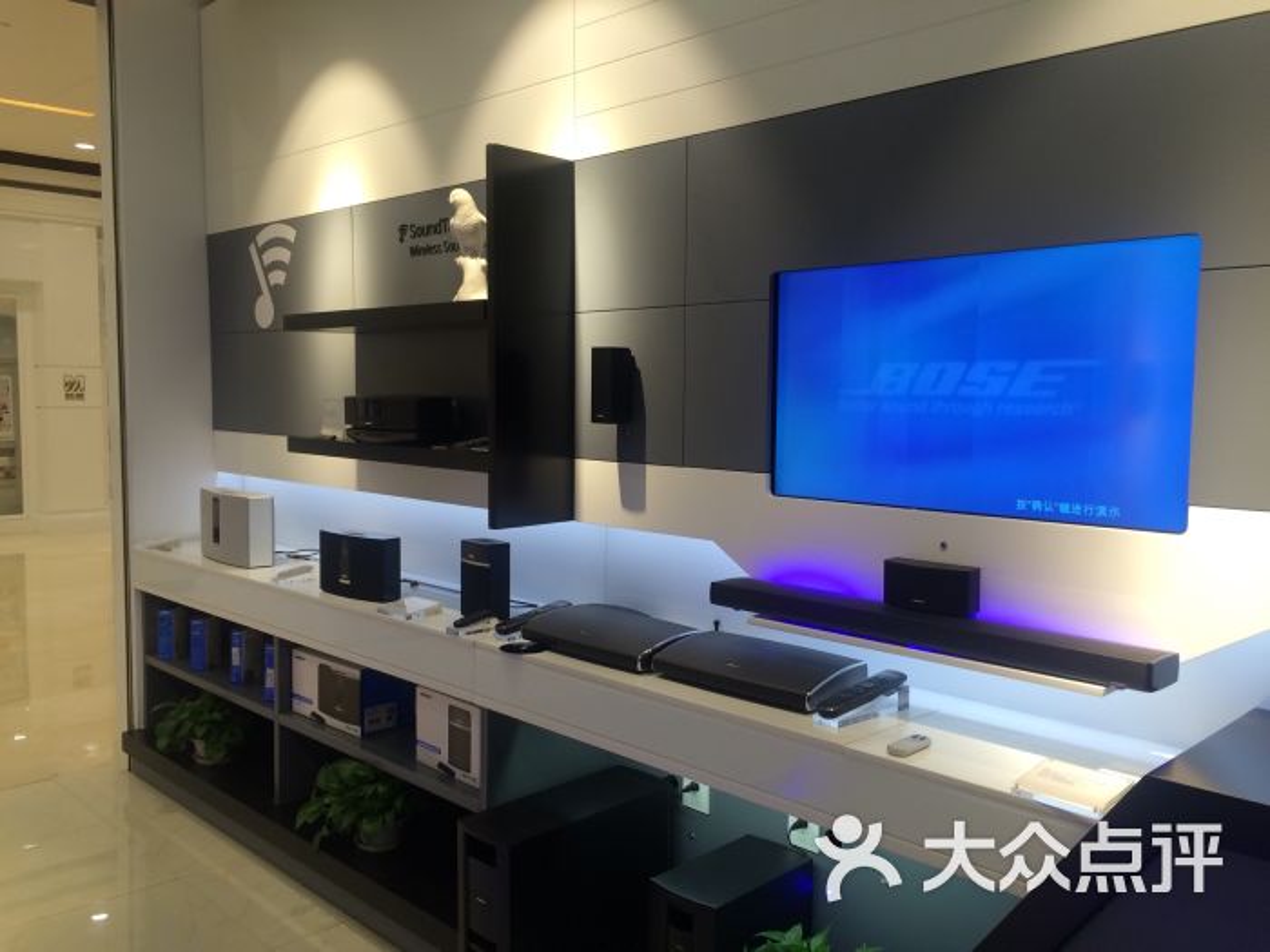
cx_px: 635
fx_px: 1064
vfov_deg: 48.2
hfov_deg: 61.7
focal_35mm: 29
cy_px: 476
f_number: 2.2
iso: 32
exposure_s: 1/33
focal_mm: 4.15
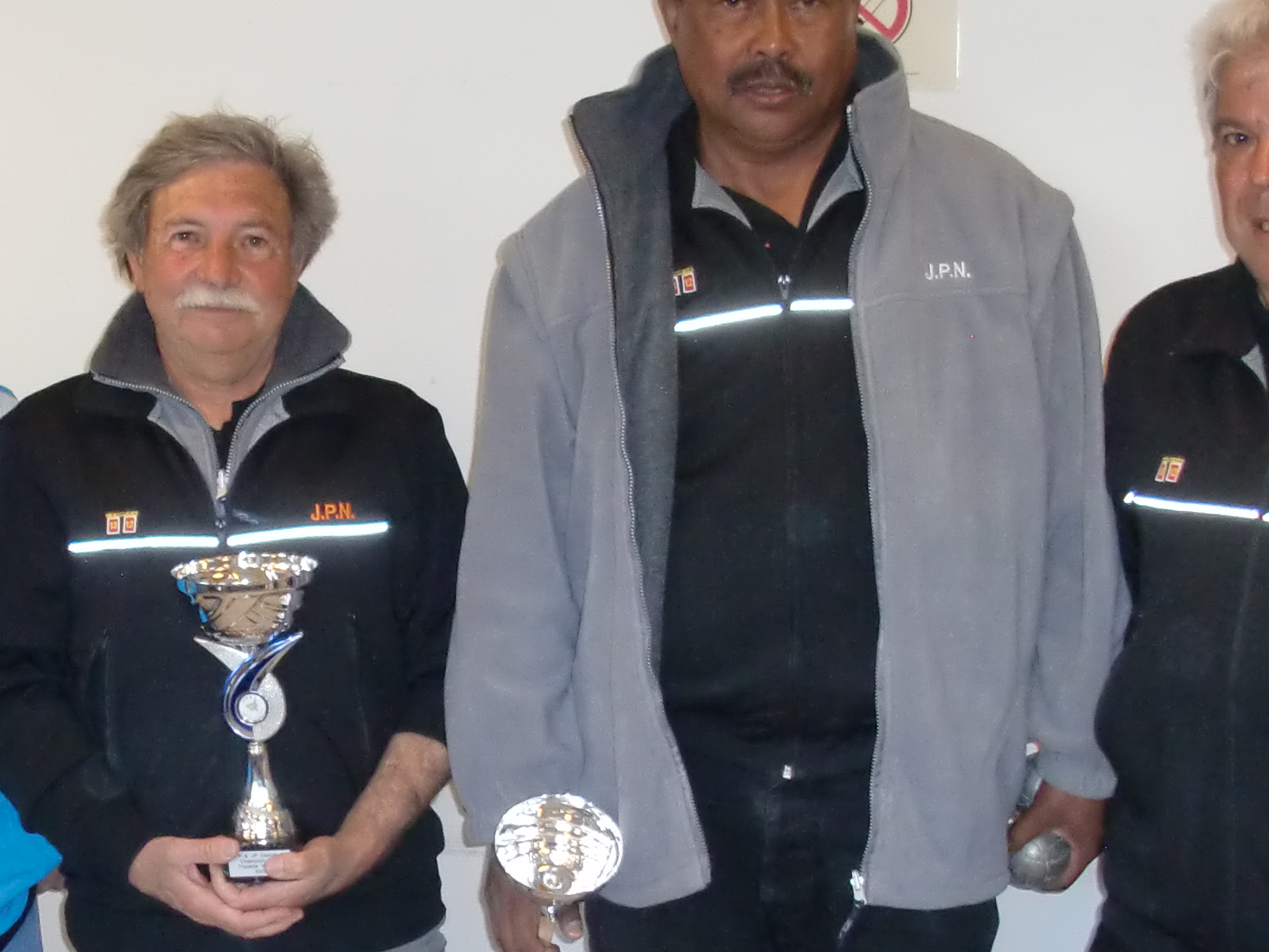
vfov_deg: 17.8
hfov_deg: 23.6
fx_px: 3006
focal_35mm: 82
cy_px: 792
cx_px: 316
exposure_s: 1/60
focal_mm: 6.3
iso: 400
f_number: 2.8
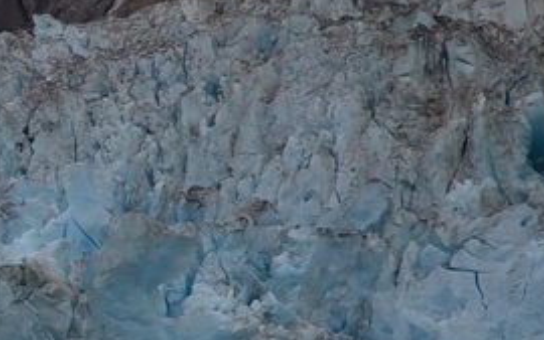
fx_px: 8588
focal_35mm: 579
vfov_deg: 2.3
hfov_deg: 3.6
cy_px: 386
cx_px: -461
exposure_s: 1/250
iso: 100
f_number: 5.6
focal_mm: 120
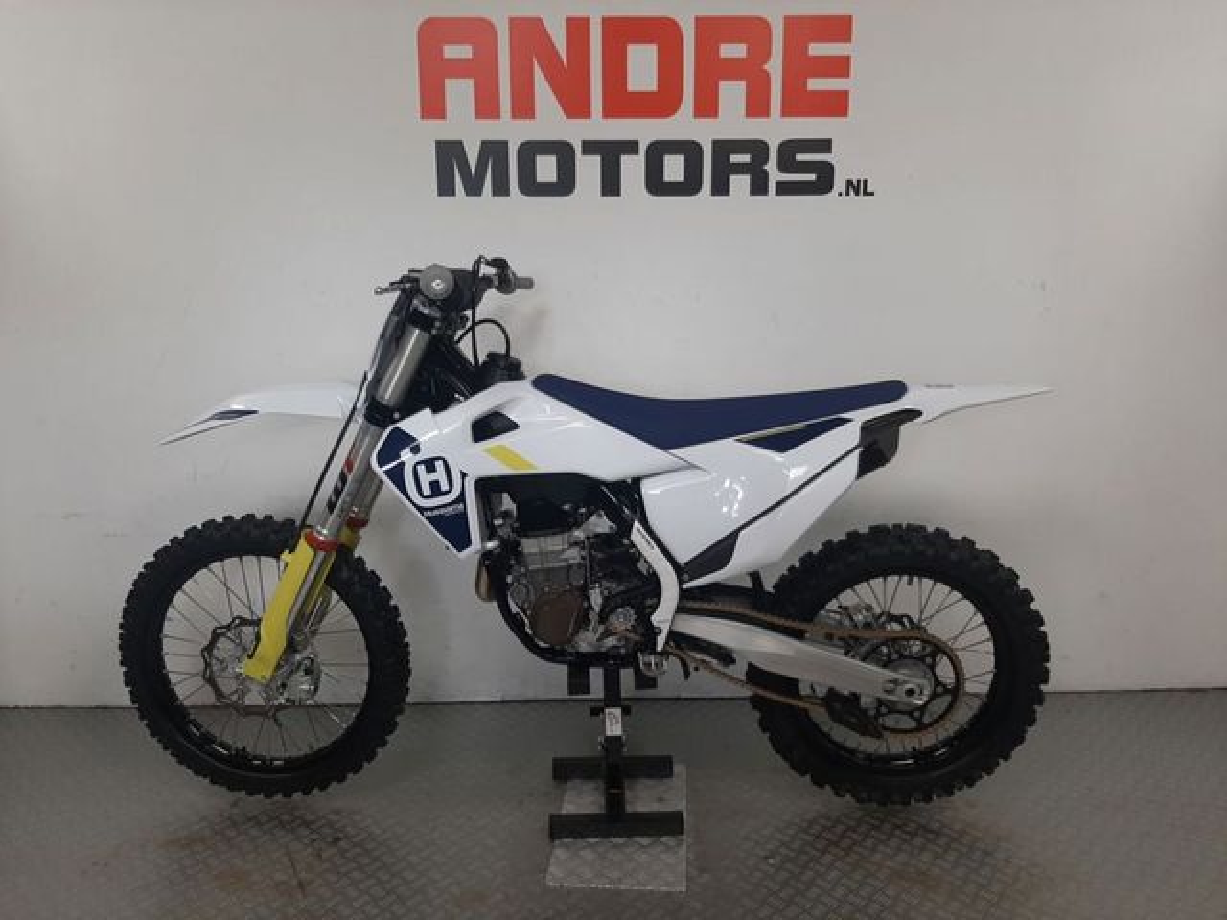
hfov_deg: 67.3
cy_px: 460
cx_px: 614
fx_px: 922
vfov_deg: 53.1
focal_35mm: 26
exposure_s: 1/50
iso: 64
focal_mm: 3.93
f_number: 1.7
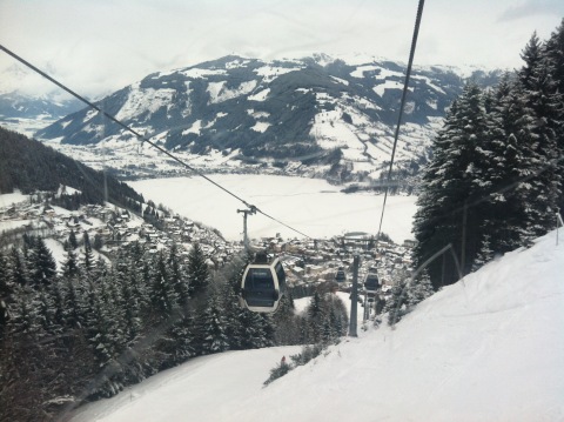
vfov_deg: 40.6
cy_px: 211
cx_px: 282
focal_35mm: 35
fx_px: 570
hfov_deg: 52.7
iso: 80
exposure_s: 1/656
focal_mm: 3.85
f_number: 2.8
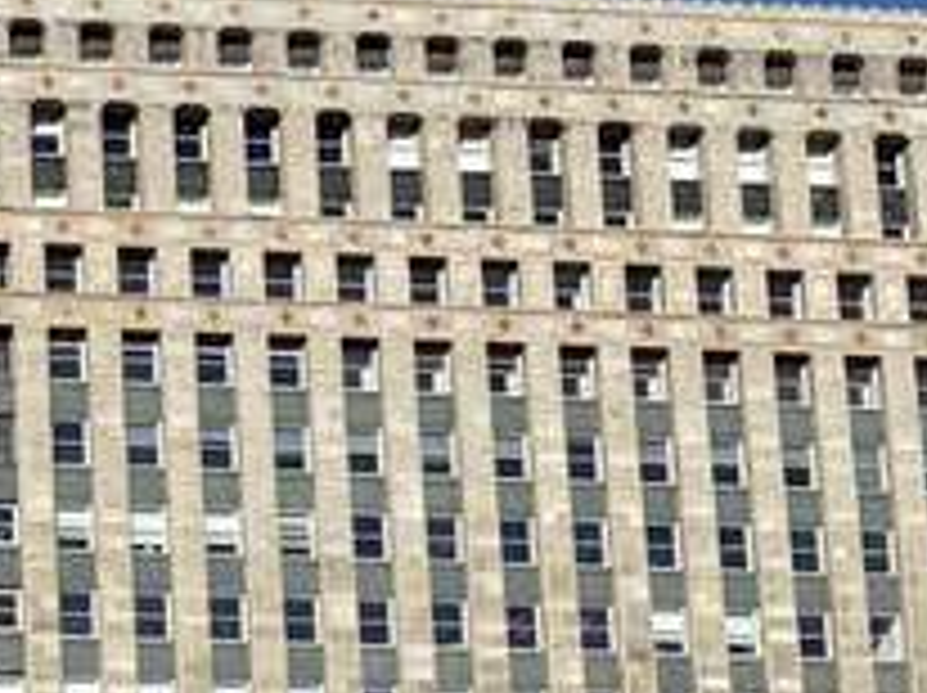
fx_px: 2702
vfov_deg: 14.4
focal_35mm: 101
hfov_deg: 17.2
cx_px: -540
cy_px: 698
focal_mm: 4.25
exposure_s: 1/4274
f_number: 1.8
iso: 32
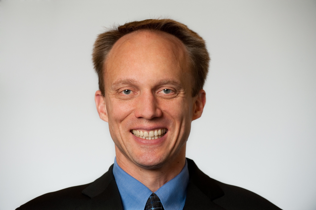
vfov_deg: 10.1
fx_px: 1184
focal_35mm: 135
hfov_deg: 15.2
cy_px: 105
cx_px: 158
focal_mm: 135
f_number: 5
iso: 400
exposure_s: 1/100
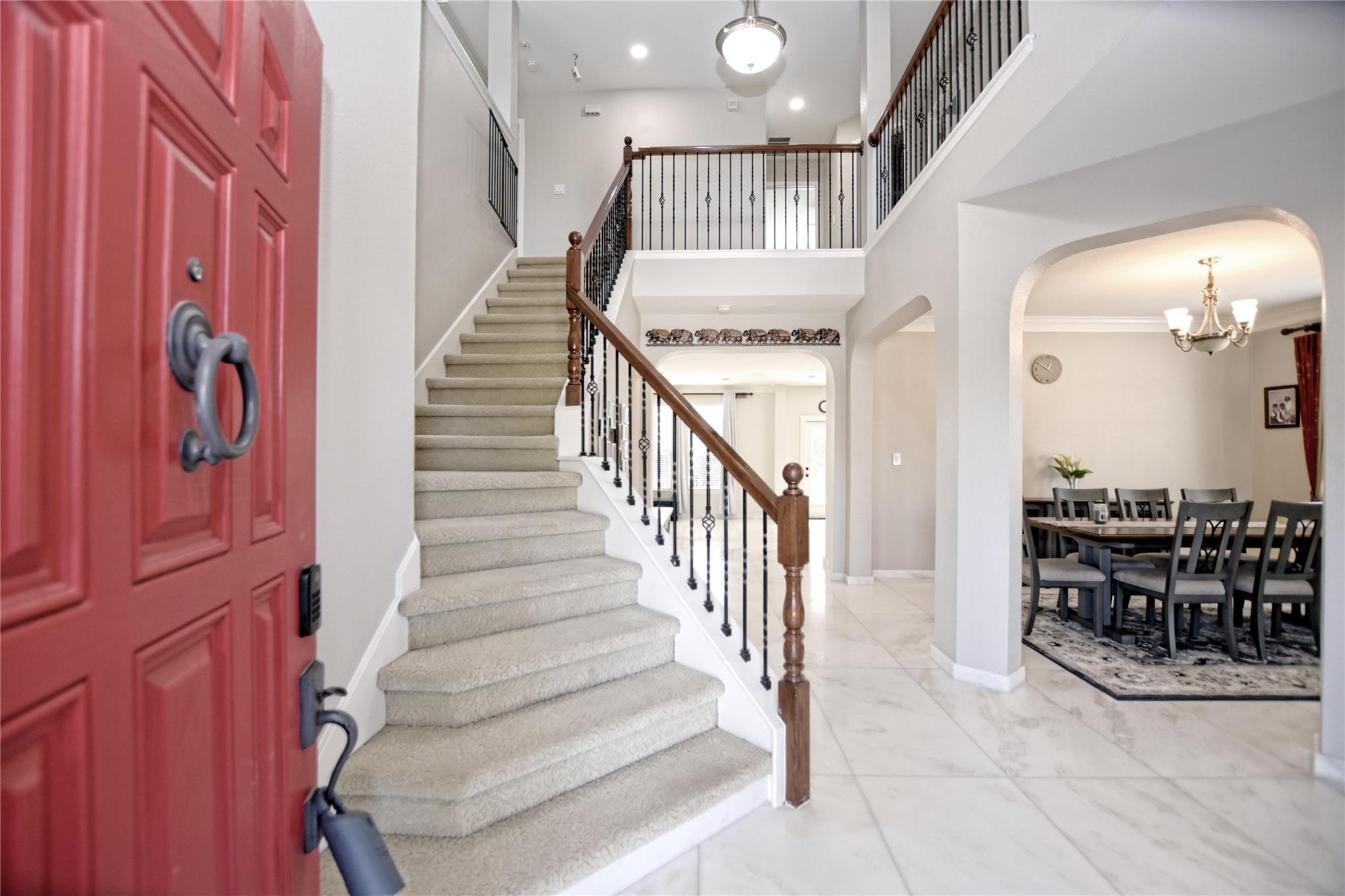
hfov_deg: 100.4
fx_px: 560
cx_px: 672
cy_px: 448
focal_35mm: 15
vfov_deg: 77.3
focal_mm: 10
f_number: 4
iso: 320
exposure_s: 1/60
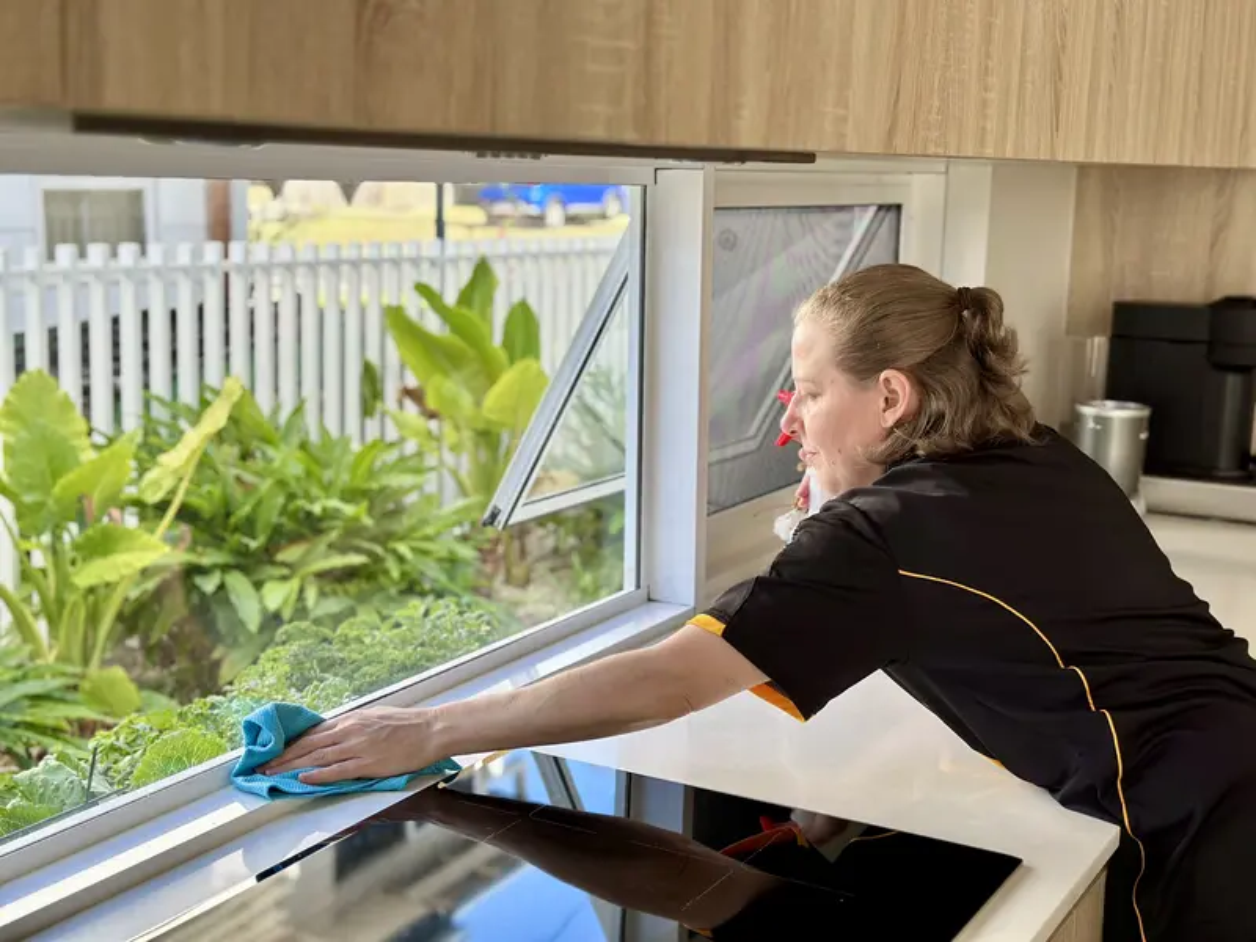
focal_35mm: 48
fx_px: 1742
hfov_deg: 39.7
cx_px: 628
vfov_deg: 30.3
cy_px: 471
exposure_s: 1/519
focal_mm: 6.86
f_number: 1.78
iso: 80
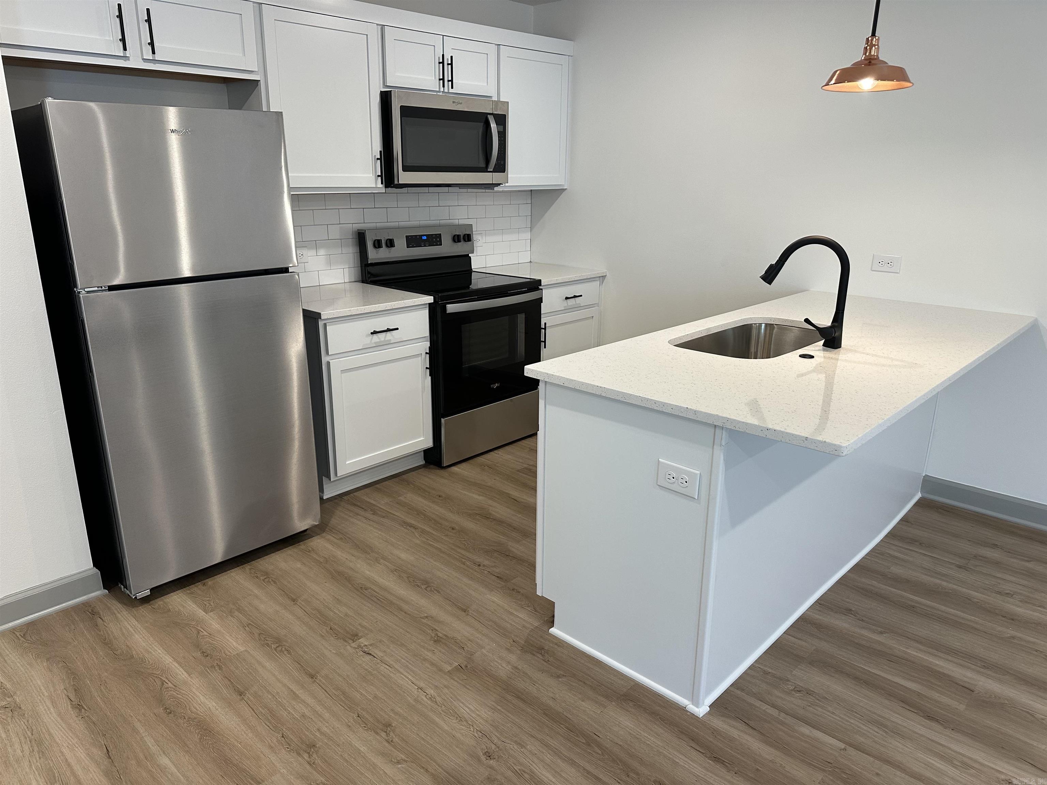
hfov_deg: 71.6
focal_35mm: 24
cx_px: 524
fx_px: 726
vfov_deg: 56.8
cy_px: 392
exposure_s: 1/120
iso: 160
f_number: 1.78
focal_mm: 6.86
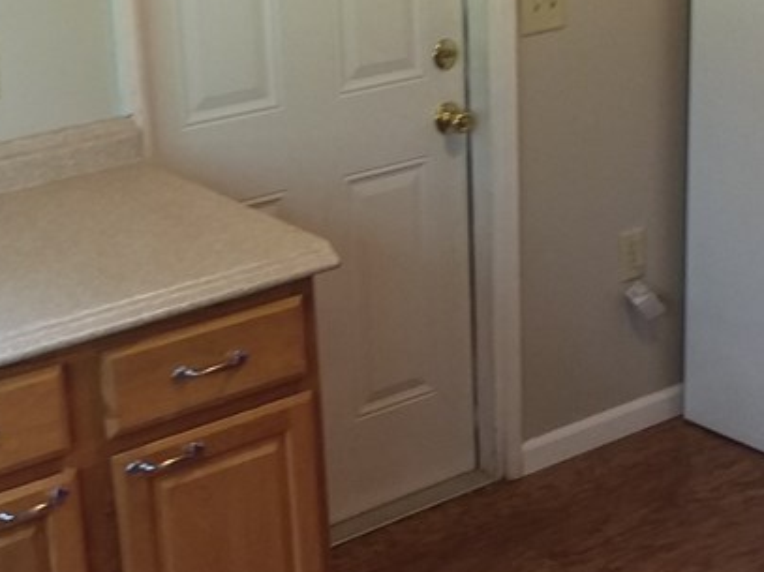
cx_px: 317
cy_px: 150
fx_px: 1500
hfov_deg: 28.5
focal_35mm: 68
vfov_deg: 21.4
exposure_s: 1/30
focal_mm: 2.91
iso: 100
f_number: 1.9
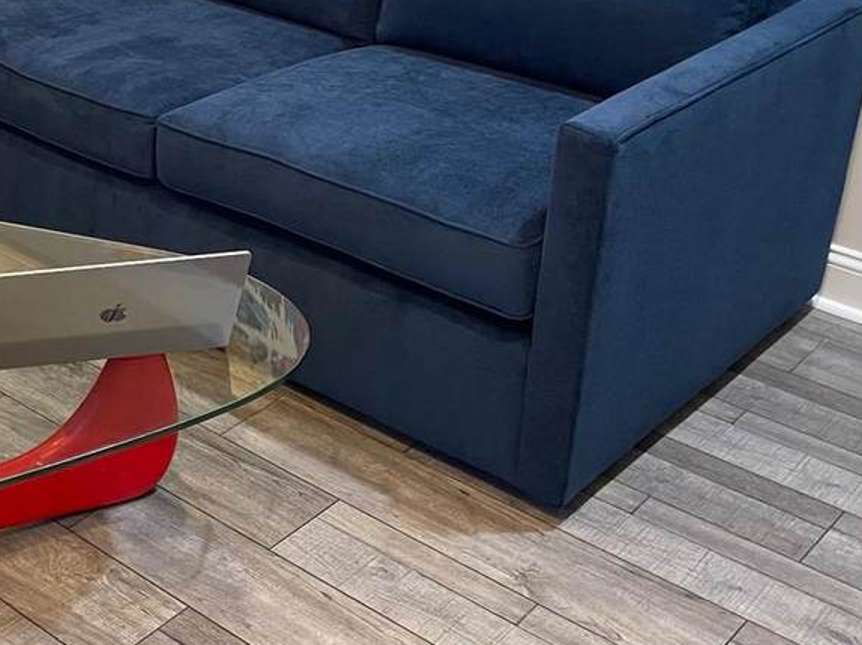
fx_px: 1444
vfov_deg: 24.9
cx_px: 159
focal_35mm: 58
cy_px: 160
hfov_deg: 32.2
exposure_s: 1/60
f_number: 1.6
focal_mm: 5.1
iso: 500
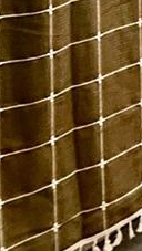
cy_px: -276
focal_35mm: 103
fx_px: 688
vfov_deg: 15.6
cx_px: 430
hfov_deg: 9.3
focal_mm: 2.22
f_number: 2.2
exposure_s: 1/60
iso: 500
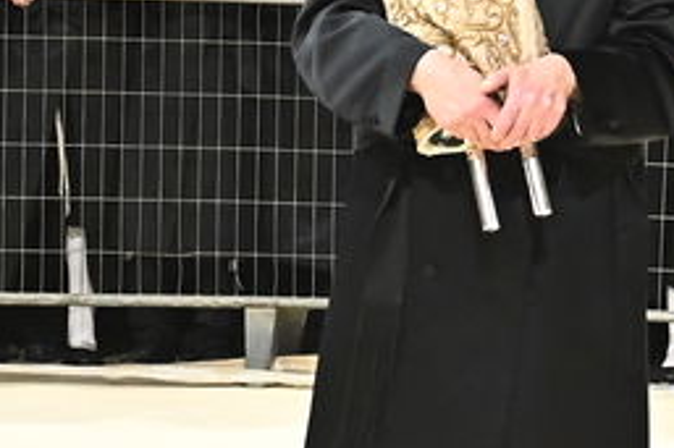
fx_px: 4079
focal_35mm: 218
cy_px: -3
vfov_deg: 6.3
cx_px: 490
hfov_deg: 9.4
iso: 3200
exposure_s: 1/200
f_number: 3.5
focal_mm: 40
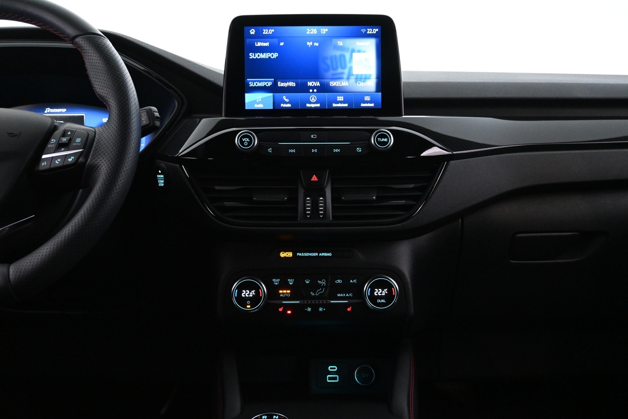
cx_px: 314
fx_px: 641
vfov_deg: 36.2
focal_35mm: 37
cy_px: 210
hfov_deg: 52.2
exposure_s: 1/40
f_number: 4.2
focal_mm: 24.5
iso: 4500
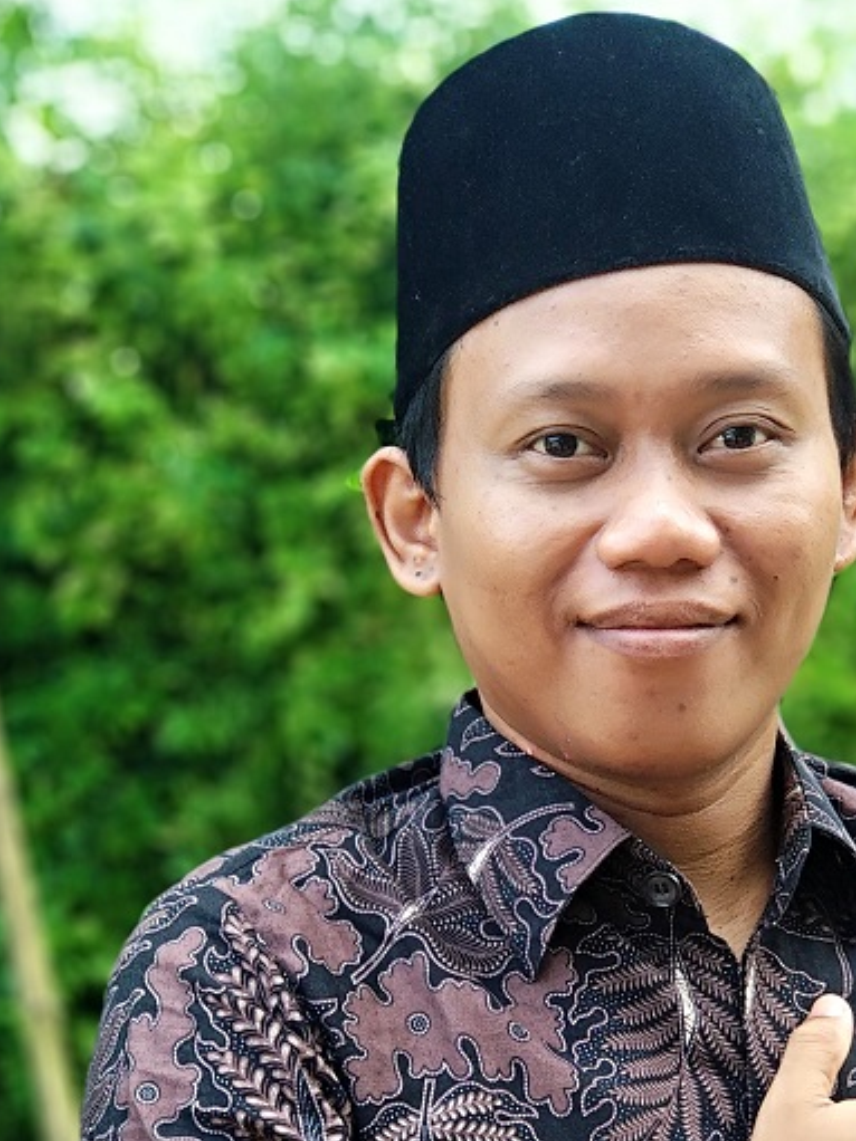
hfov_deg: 15.5
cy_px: 879
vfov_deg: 20.5
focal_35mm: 95
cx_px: 603
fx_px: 3134
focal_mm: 5.99
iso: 160
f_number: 2.6
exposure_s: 1/120
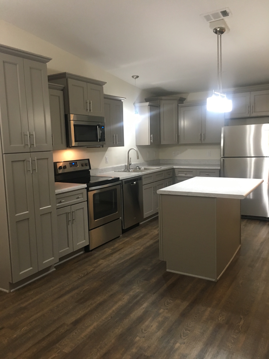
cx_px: 134
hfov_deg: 48.2
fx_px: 300
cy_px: 180
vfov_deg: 61.7
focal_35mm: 29
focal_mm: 4.15
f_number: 2.2
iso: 125
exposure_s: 1/30
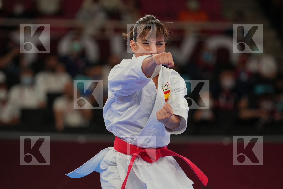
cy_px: 94
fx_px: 2358
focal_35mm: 300
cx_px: 142
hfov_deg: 6.9
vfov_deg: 4.6
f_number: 2.8
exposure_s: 1/1000
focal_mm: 200
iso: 500
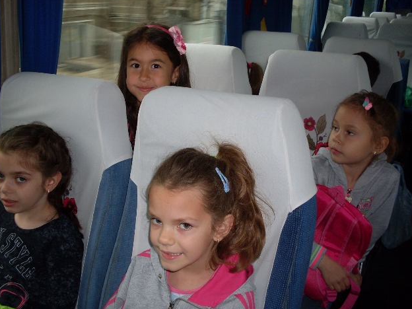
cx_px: 204
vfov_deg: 36.8
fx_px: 464
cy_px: 152
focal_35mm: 39
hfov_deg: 47.9
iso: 100
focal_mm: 6.3
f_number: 2.8
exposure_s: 1/45
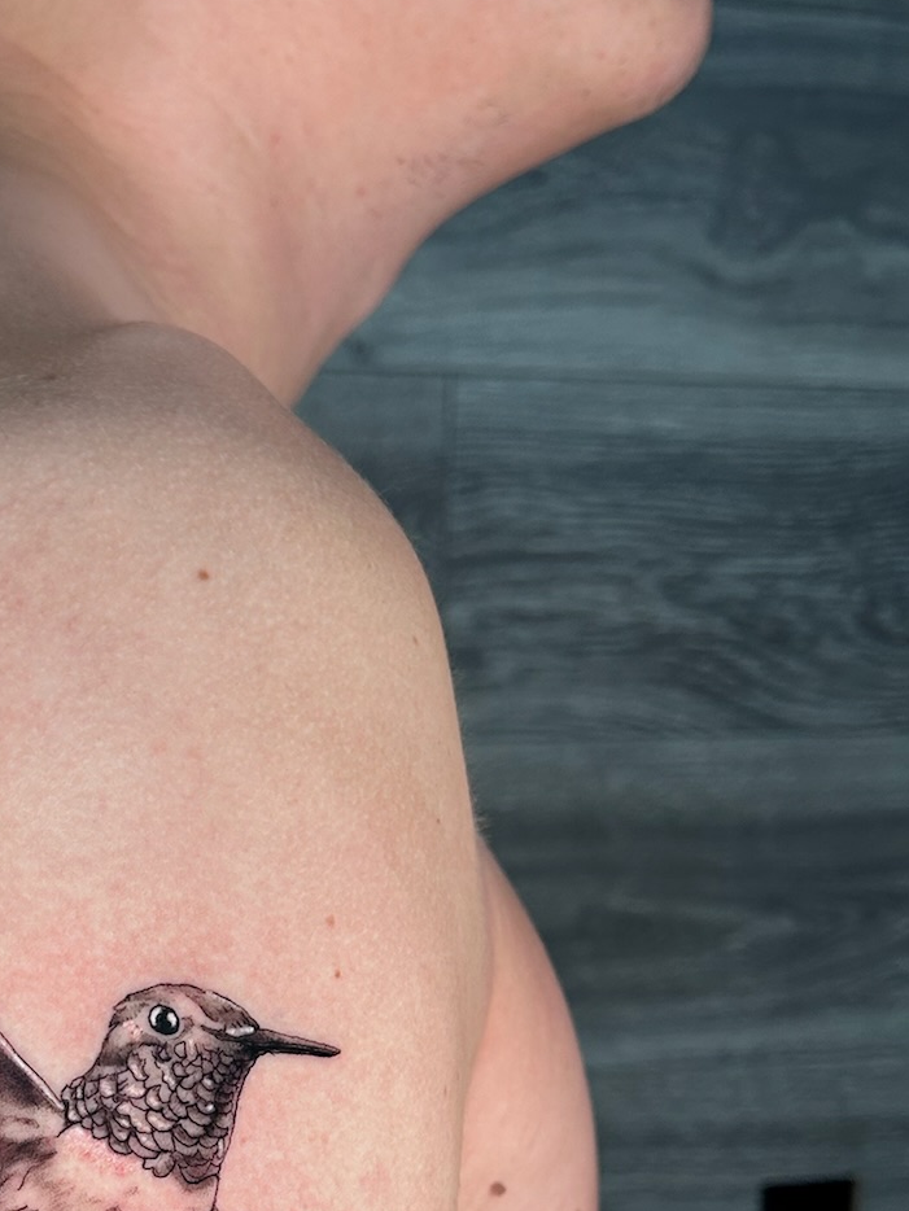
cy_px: 1080
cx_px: -21
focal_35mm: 57
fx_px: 1995
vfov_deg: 32.2
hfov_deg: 24.4
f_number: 1.5
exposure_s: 1/120
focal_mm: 5.7
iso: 80
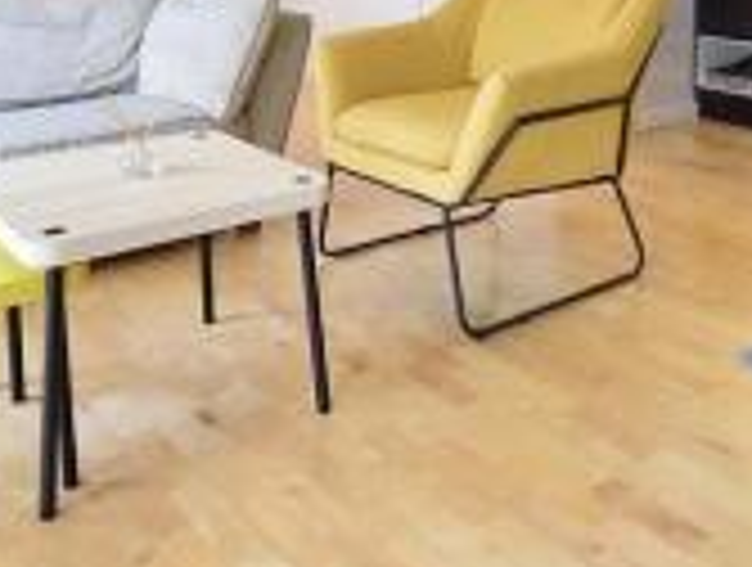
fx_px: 893
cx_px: 468
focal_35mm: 41
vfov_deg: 31.3
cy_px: -56
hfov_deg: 45.3
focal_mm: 10
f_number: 3.5
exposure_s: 1/80
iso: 800
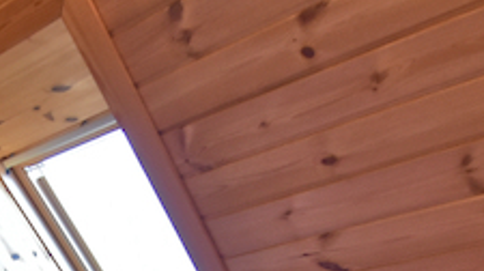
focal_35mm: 56
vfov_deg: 17.6
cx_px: 22
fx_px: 718
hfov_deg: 34.5
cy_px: 479
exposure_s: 1/60
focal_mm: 10
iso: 800
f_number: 4
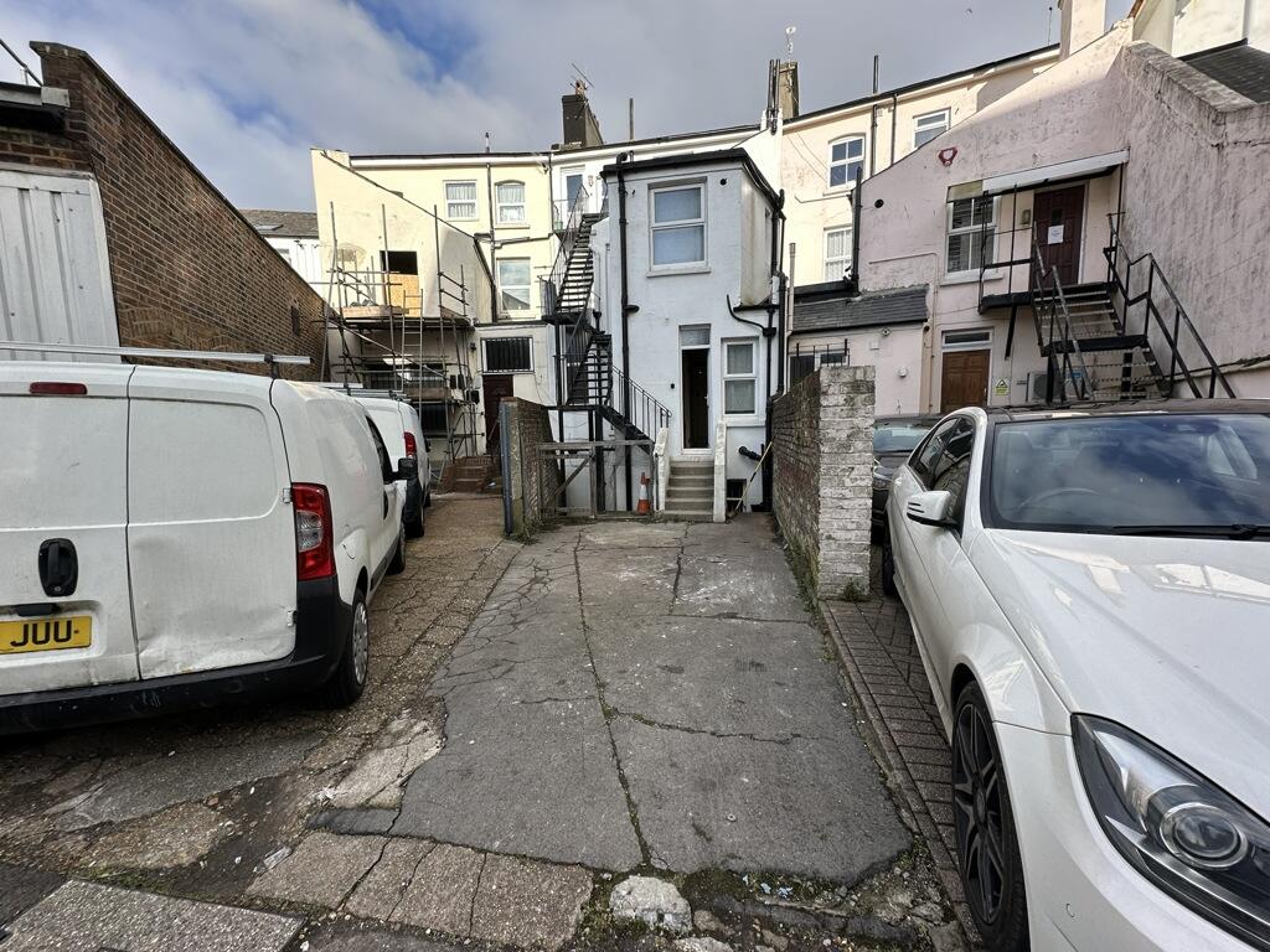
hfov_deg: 102.1
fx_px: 514
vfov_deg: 85.7
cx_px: 635
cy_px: 476
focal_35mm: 14
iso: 40
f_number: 2.2
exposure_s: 1/619
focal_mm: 2.22
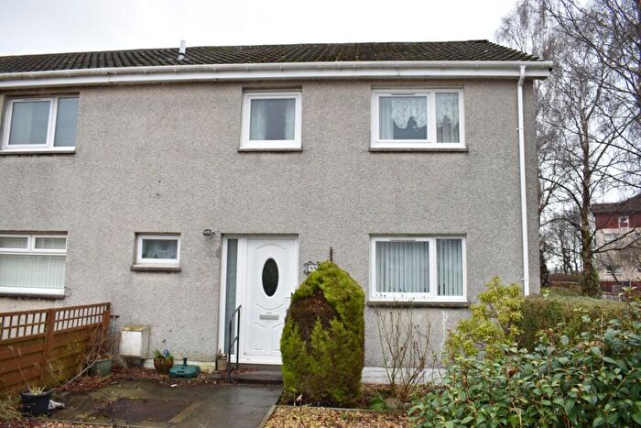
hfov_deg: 67.4
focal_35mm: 27
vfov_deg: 47.9
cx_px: 320
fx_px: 481
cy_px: 214
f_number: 5
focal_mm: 18
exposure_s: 1/60
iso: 200
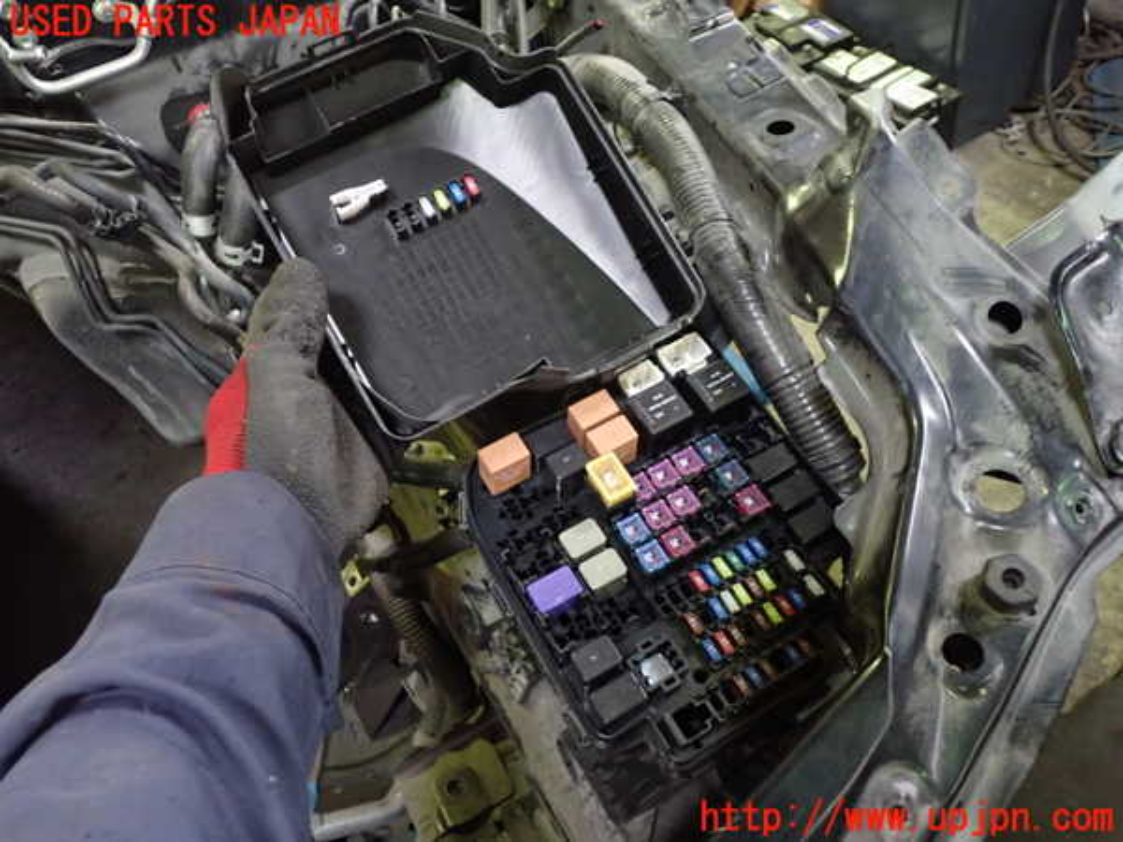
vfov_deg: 46.8
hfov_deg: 60.0
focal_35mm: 30
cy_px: 421
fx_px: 973
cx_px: 562
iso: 640
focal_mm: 5.4
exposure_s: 1/30
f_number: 2.3
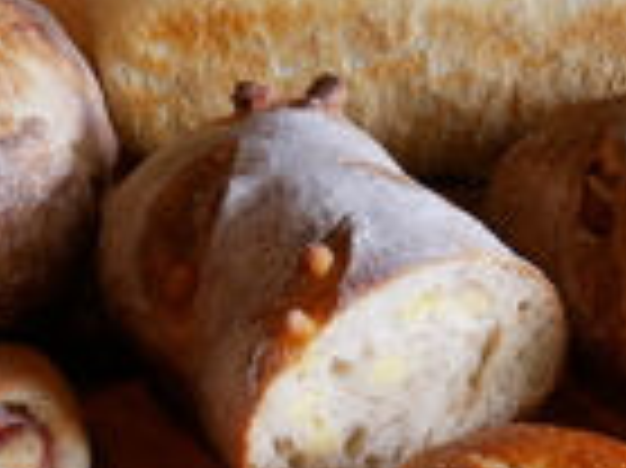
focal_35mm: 115
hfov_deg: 17.1
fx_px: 2078
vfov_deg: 12.8
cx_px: 338
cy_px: 310
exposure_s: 1/60
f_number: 4.6
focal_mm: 20
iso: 1250
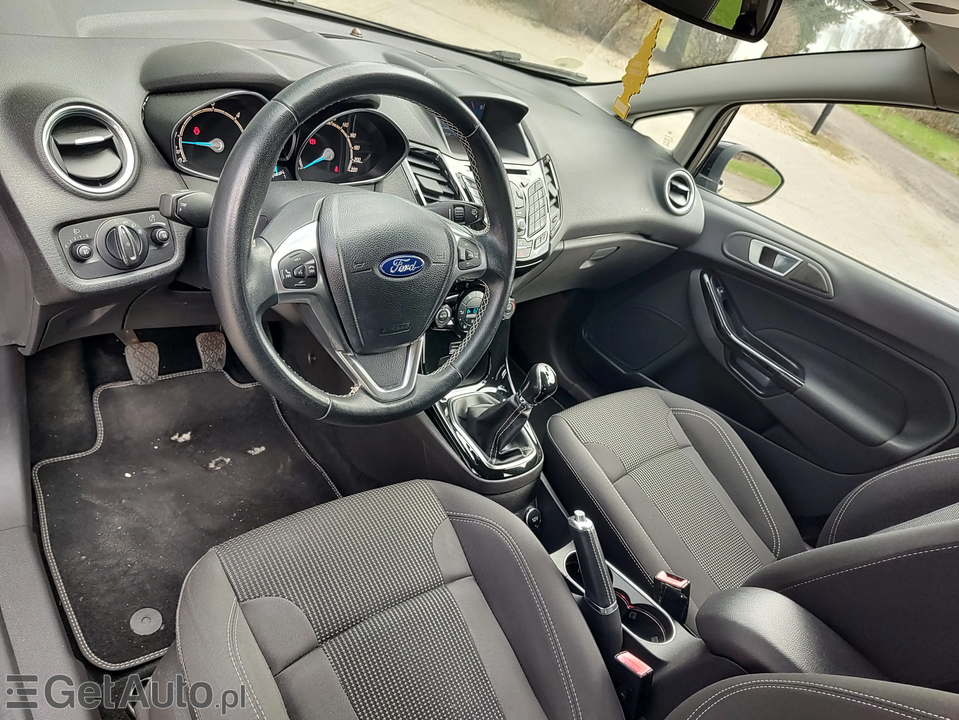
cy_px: 360
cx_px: 480
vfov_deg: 58.9
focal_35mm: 23
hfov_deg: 73.9
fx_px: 637
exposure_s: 1/136
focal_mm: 5.56
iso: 100
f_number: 1.8
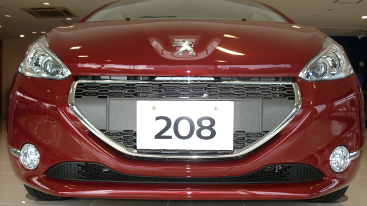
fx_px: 379
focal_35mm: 39
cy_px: 111
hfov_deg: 51.6
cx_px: 184
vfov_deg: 30.4
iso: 64
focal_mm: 6.3
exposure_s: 1/200
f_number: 3.1
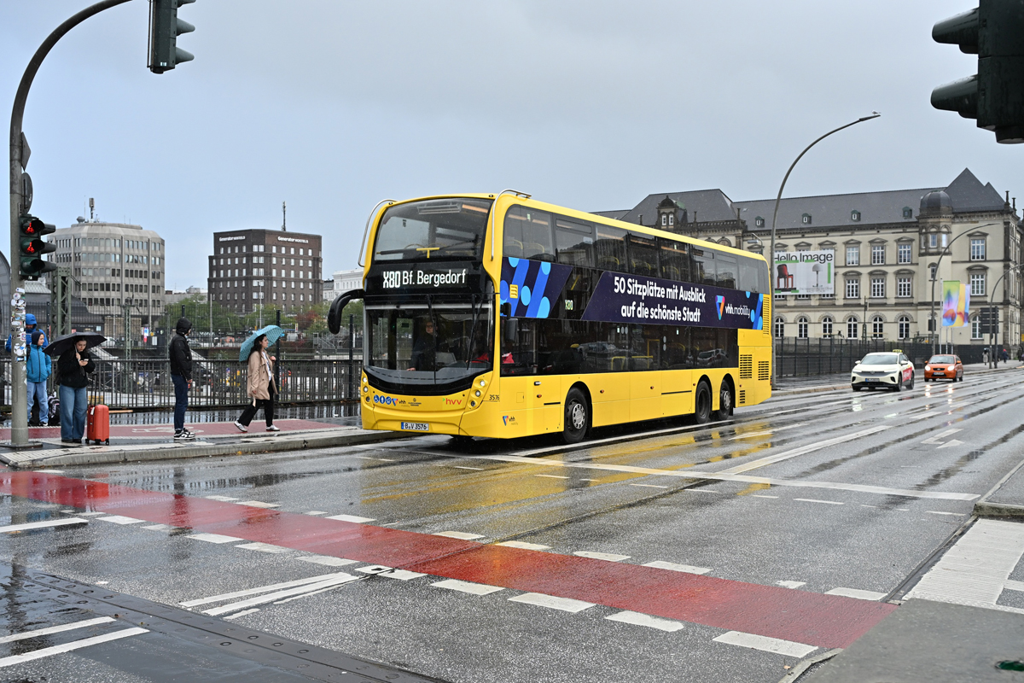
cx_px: 512
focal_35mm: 37
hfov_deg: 51.9
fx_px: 1052
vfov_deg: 35.9
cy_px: 342
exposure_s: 1/640
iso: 800
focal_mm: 37
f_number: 5.6
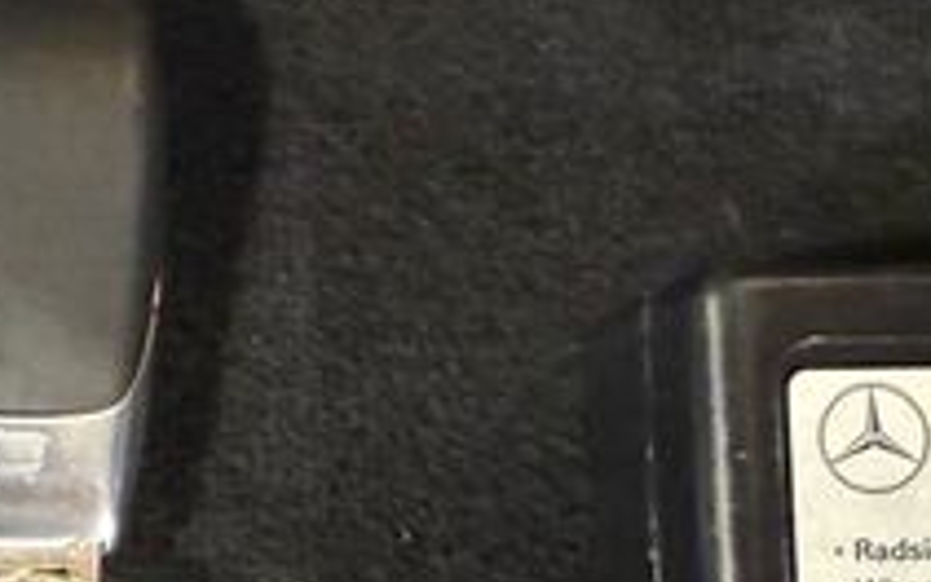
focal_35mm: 77
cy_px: 538
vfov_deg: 16.7
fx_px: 1954
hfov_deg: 24.4
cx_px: -172
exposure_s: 1/60
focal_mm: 2.22
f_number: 2.2
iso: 640
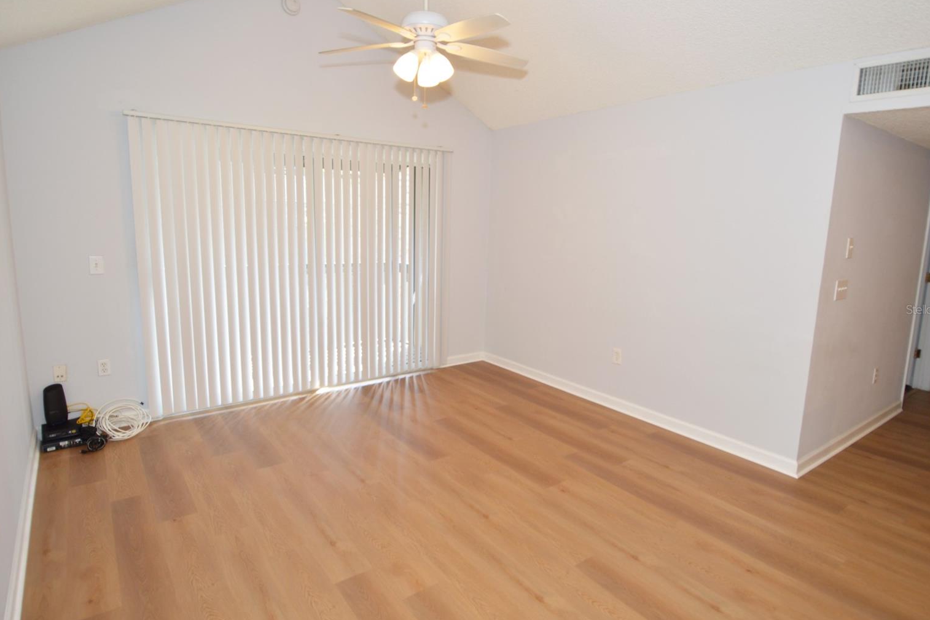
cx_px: 469
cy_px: 309
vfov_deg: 64.5
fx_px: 491
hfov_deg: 86.9
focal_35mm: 19
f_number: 4.5
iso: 400
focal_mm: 12
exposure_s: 1/80
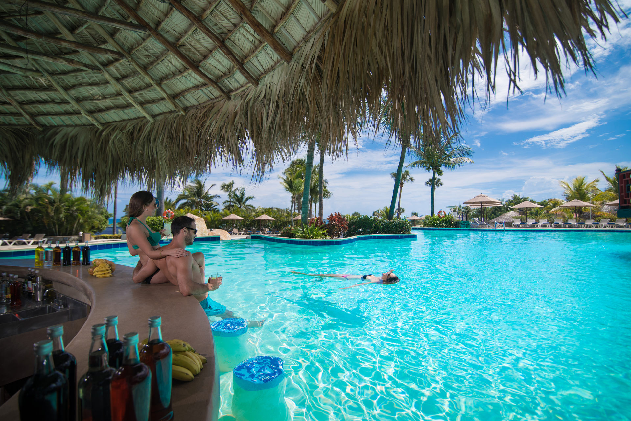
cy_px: 210
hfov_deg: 96.7
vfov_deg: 73.8
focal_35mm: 16
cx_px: 316
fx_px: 281
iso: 125
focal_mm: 16
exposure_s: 1/2500
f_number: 3.5
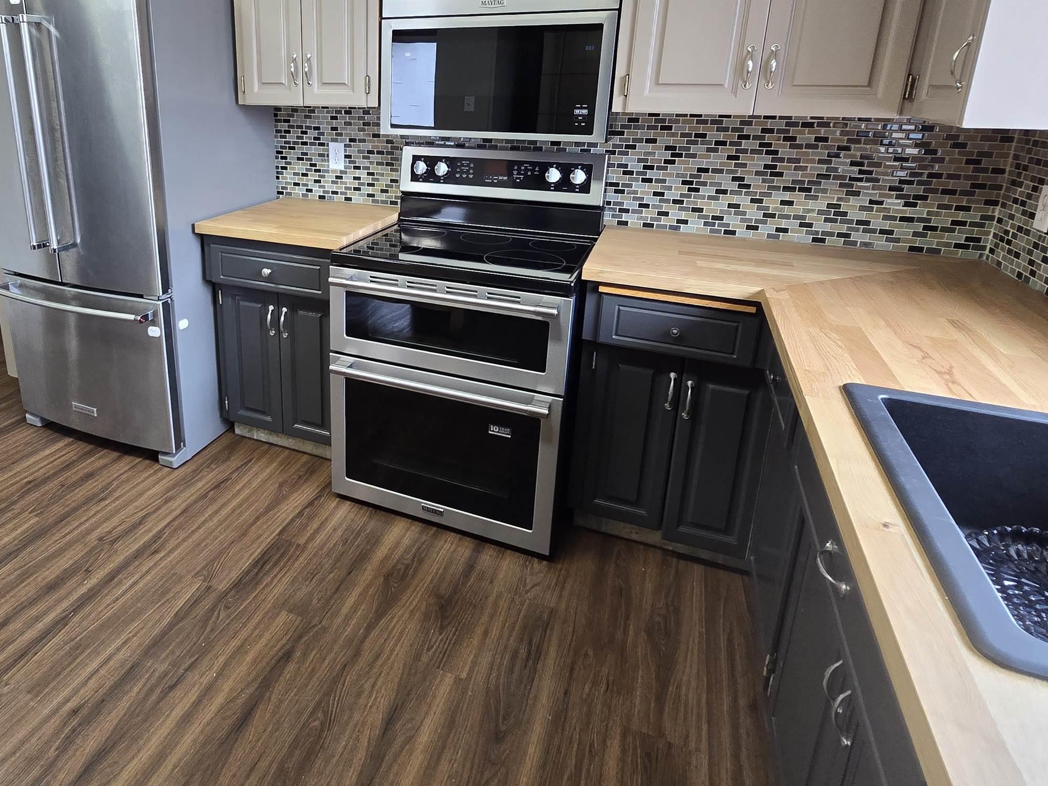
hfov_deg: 79.5
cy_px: 266
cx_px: 365
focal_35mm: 20
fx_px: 606
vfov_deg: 64.4
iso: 160
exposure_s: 1/60
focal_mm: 2.2
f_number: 2.2
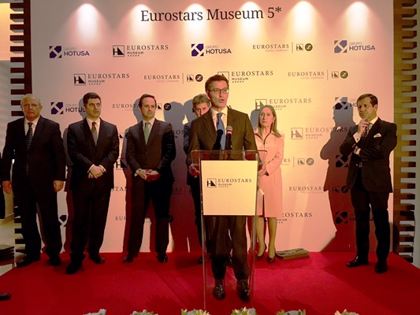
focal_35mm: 29
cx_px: 210
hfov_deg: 61.6
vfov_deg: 48.2
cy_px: 158
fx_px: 352
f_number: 2.2
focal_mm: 4.15
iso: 200
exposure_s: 1/25
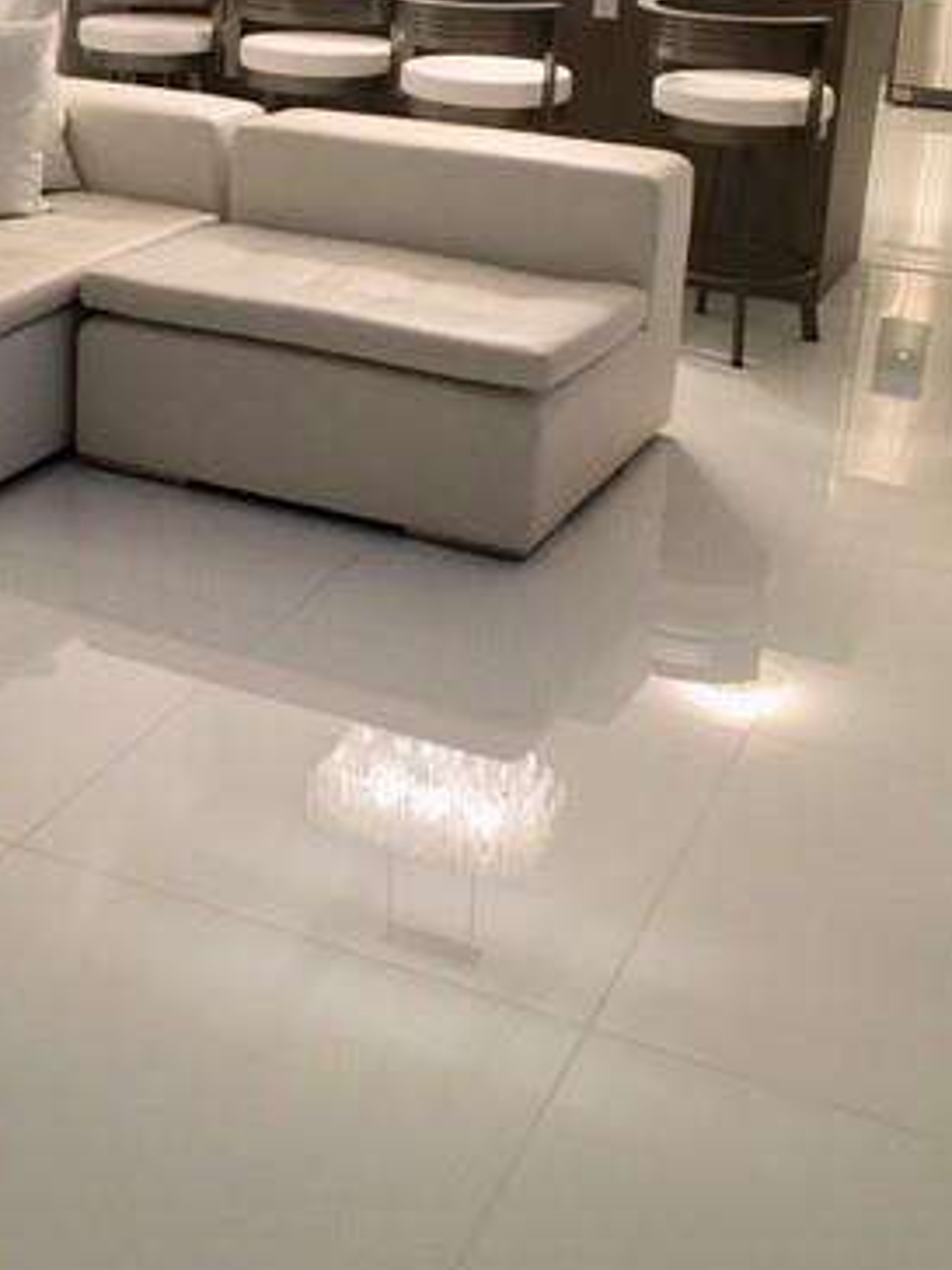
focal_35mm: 51
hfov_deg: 28.3
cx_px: 303
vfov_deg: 36.8
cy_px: 345
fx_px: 1870
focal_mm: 4.15
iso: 100
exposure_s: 1/30
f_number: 2.2
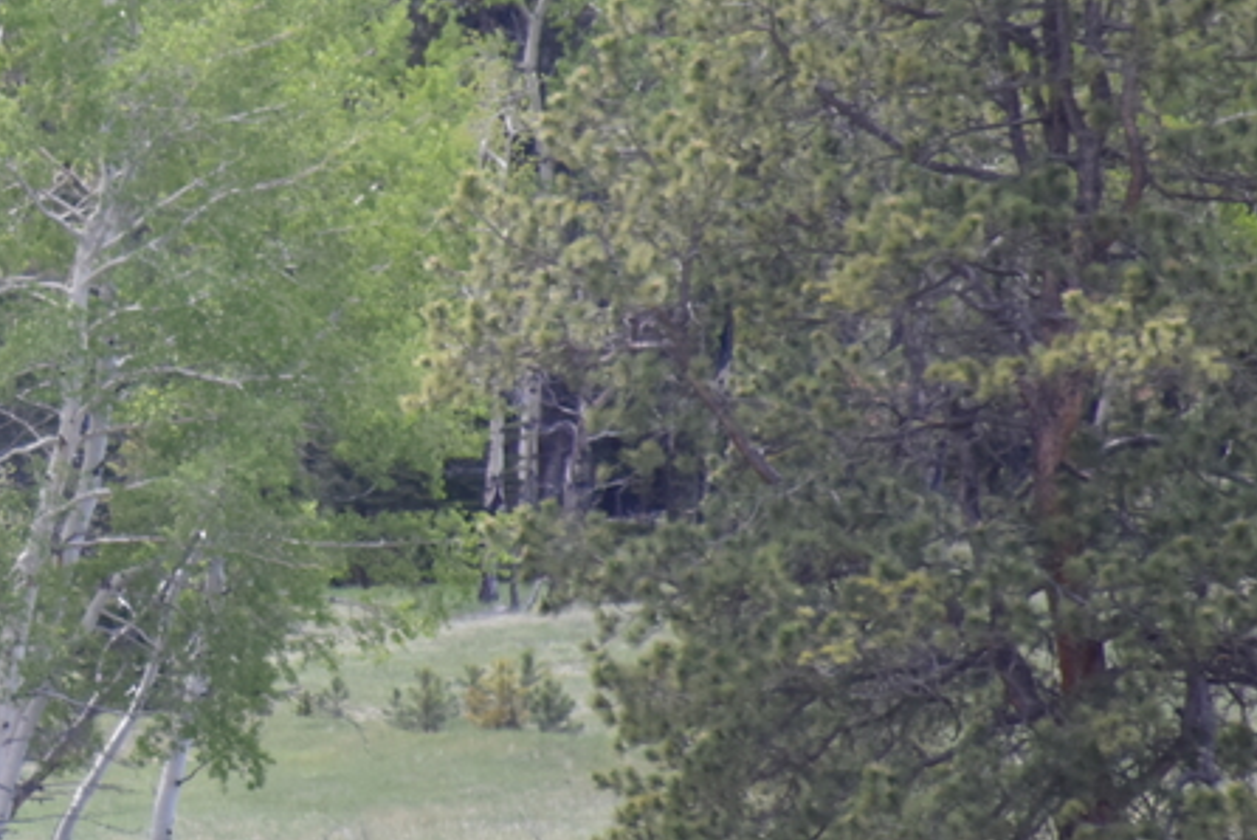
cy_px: 104
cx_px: -462
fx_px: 30082
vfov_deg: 1.6
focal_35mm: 861
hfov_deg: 2.4
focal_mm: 300
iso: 640
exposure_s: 1/640
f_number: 5.6
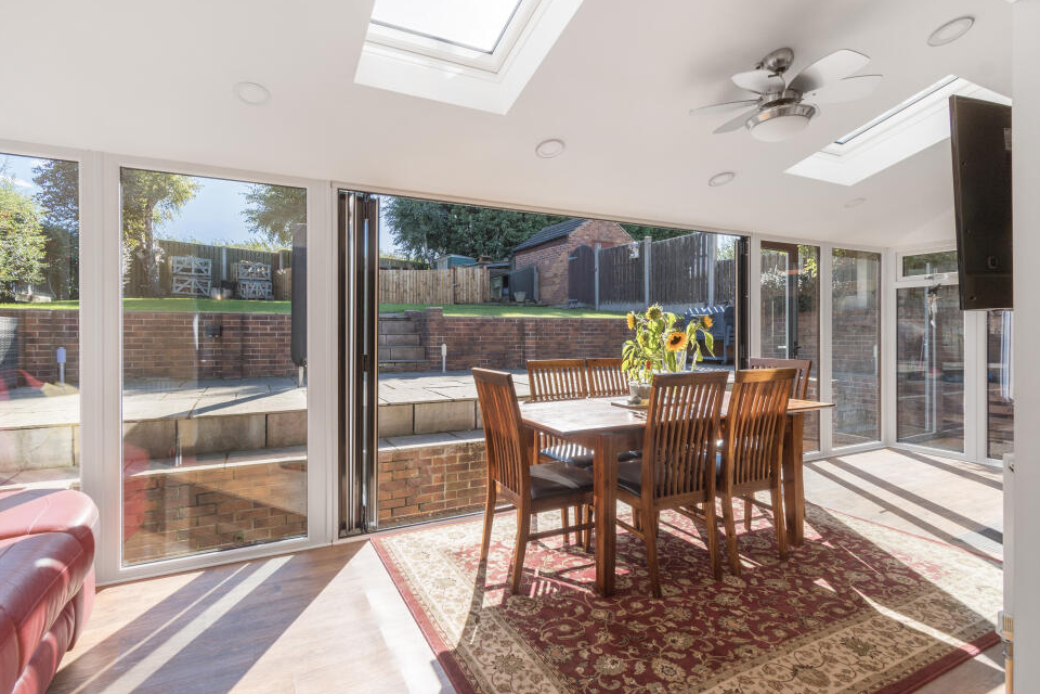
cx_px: 491
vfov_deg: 73.7
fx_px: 462
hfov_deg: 96.6
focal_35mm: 16
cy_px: 366
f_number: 8
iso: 100
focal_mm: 10
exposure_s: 1/80
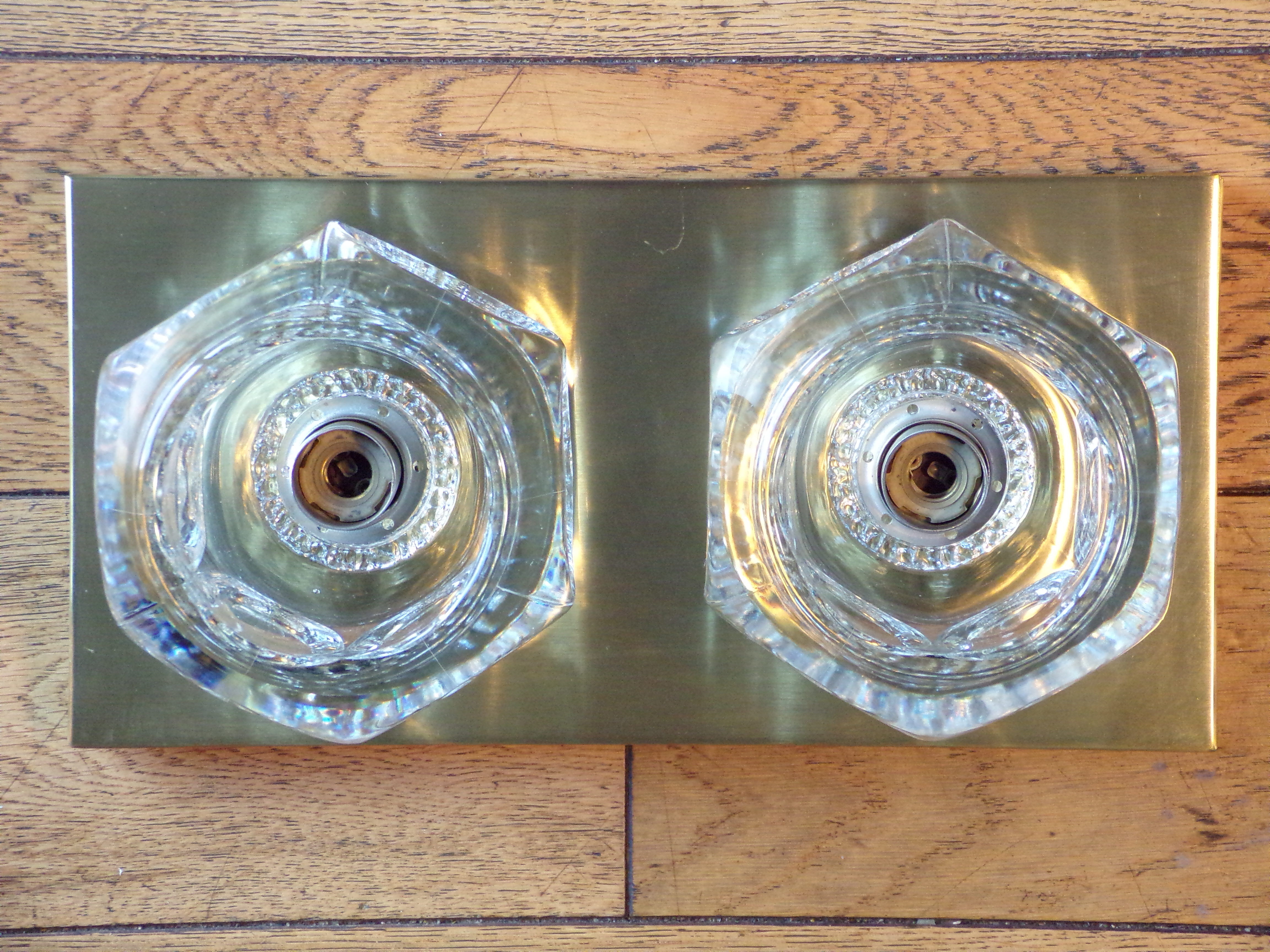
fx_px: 3632
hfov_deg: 19.8
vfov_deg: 14.9
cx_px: 635
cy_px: 476
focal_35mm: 99
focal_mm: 17.7
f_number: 4.2
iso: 541
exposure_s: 1/50
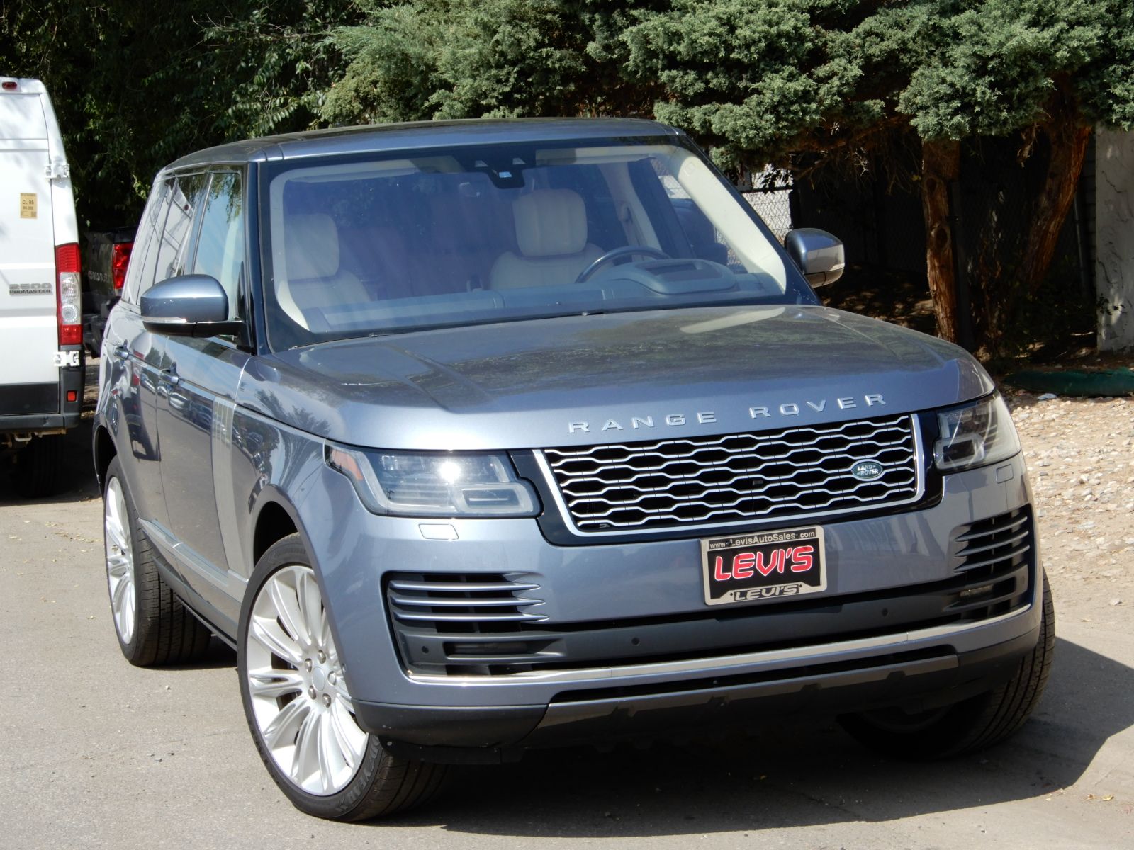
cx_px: 567
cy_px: 425
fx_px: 2785
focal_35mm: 85
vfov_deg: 17.4
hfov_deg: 23.0
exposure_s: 1/400
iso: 80
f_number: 5
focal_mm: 15.2
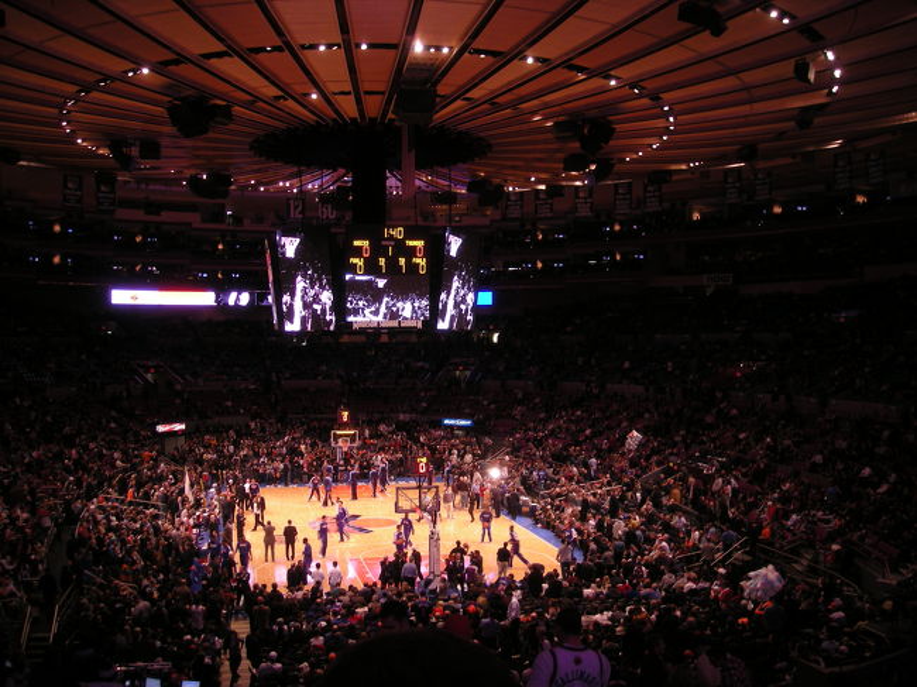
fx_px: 927
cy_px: 344
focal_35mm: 35
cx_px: 458
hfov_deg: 52.6
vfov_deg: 40.7
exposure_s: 1/15.1
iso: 50
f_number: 2.8
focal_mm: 5.7
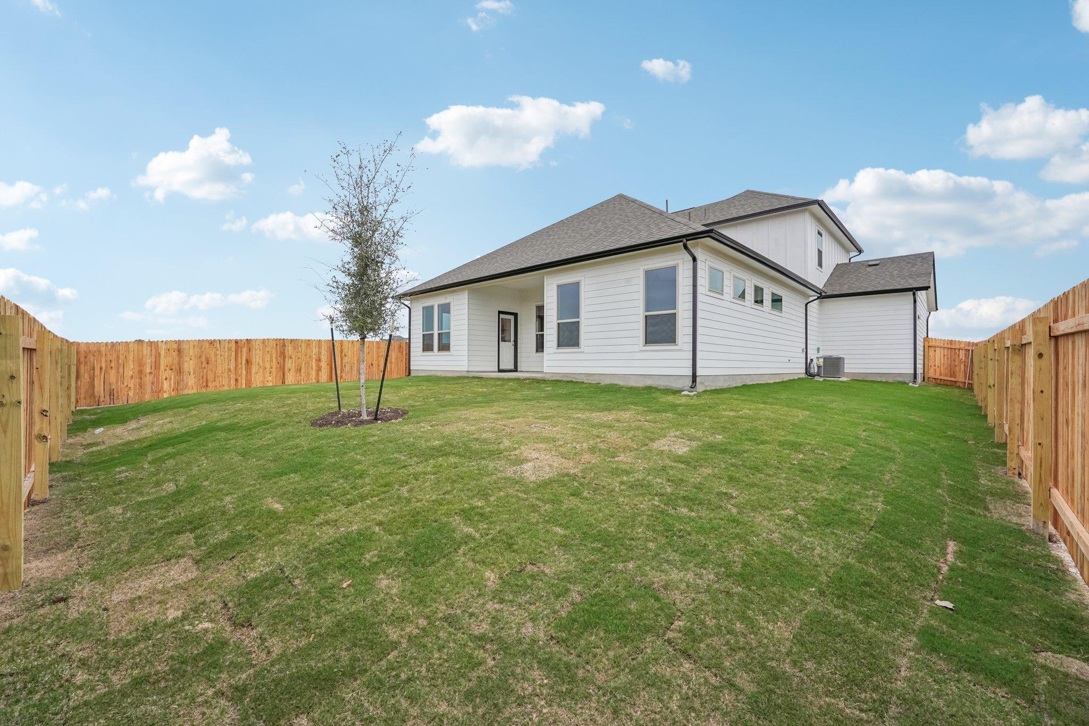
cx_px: 544
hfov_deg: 104.3
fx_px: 423
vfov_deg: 81.2
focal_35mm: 14
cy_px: 363
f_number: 8
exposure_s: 1/1600
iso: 800
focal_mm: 14
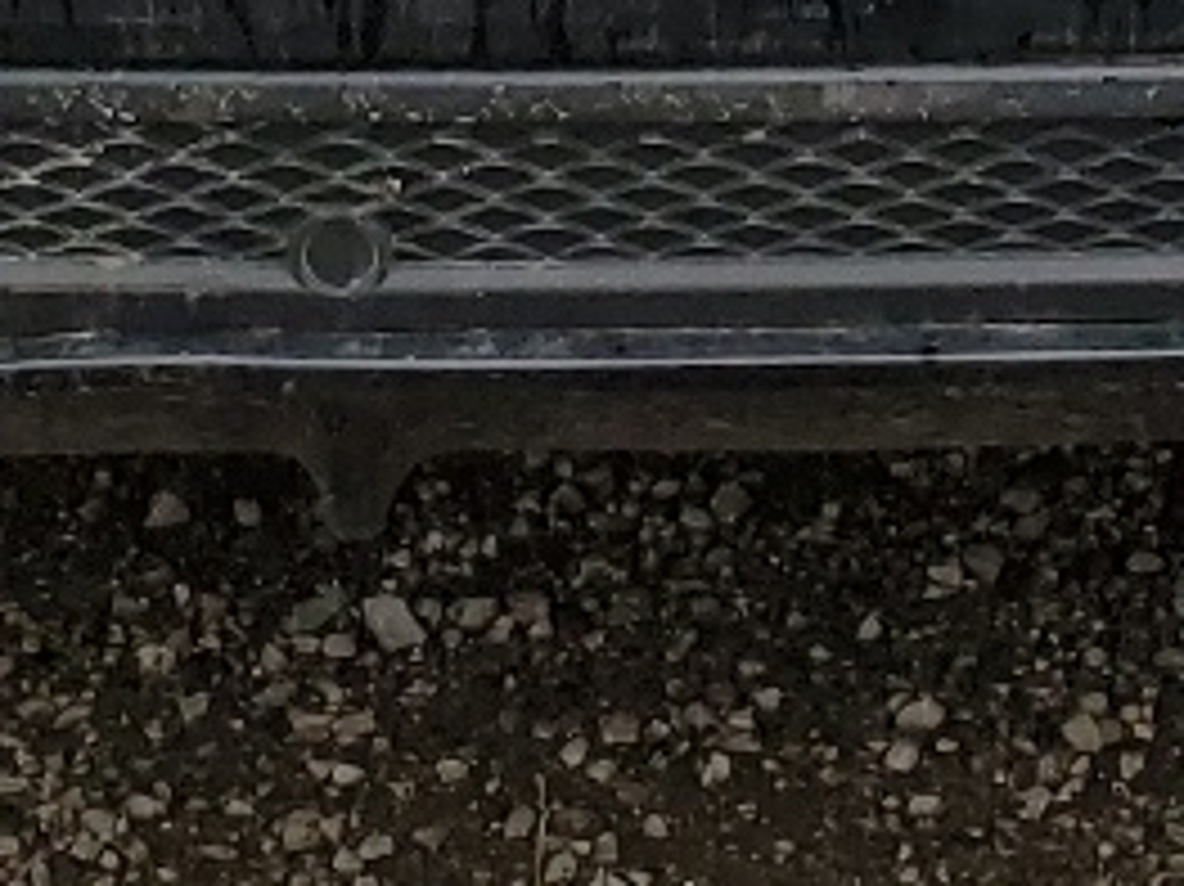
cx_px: 1161
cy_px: -1318
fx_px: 5402
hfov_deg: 12.4
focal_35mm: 158
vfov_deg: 8.5
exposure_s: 1/1250
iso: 50
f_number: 1.5
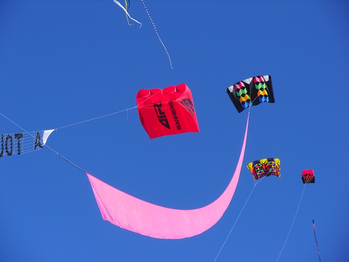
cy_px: 131
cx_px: 174
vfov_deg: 12.2
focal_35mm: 121
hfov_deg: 16.3
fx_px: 1220
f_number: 4.9
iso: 80
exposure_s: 1/412
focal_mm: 21.83
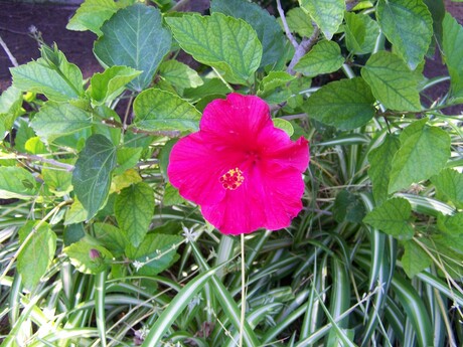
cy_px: 174
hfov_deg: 49.0
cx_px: 232
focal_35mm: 38
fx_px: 508
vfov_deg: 37.7
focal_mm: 6.3
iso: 80
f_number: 2.8
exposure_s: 1/30
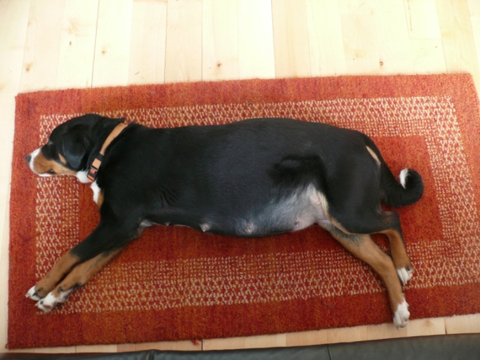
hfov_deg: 52.6
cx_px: 240
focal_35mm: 35
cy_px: 180
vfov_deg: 40.7
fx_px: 485
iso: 200
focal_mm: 7.4
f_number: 2.8
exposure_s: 1/15
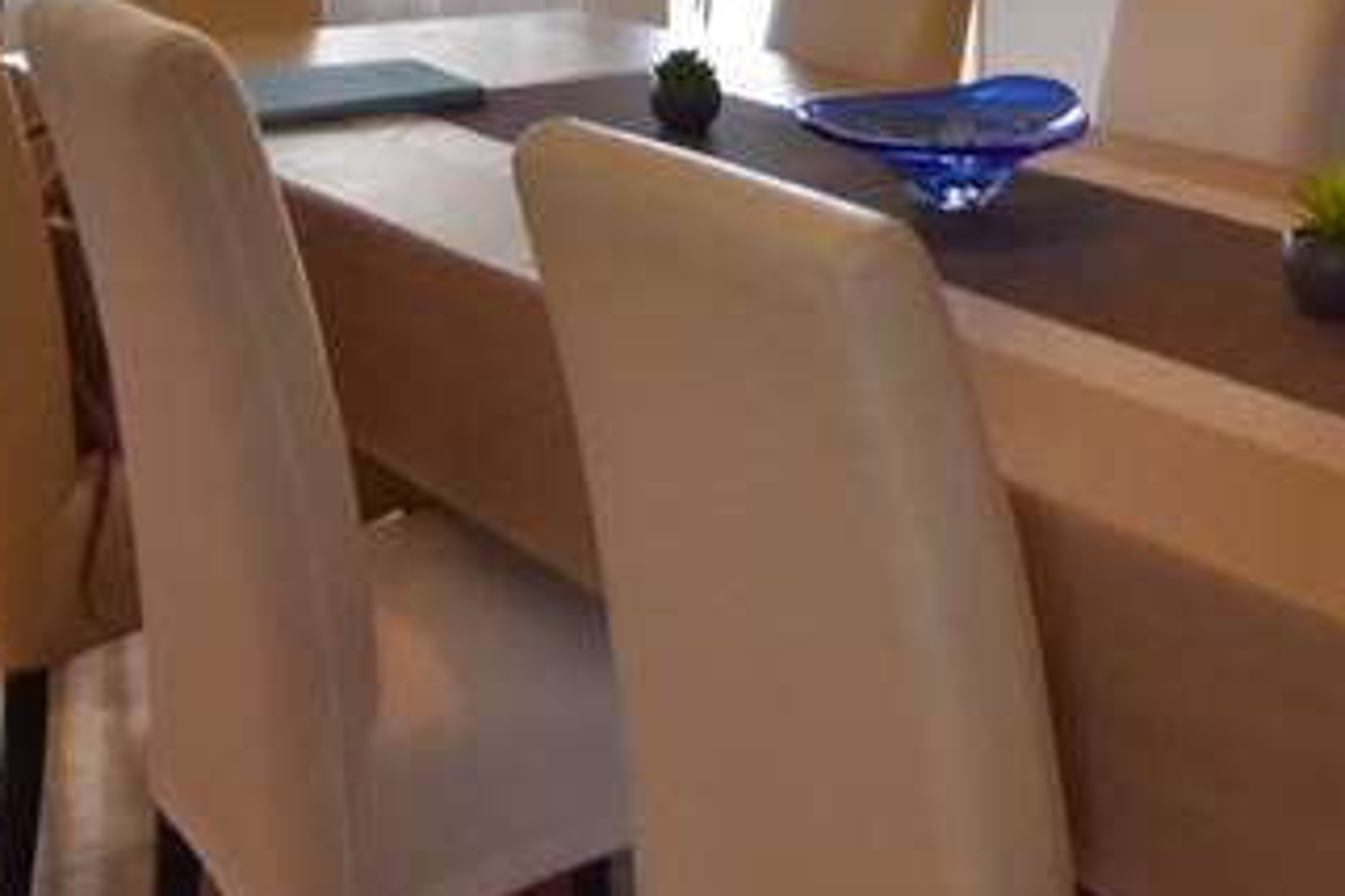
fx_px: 2092
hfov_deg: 35.6
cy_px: -356
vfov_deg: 21.3
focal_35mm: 56
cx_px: 645
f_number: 5.6
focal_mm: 10
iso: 400
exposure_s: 1/250
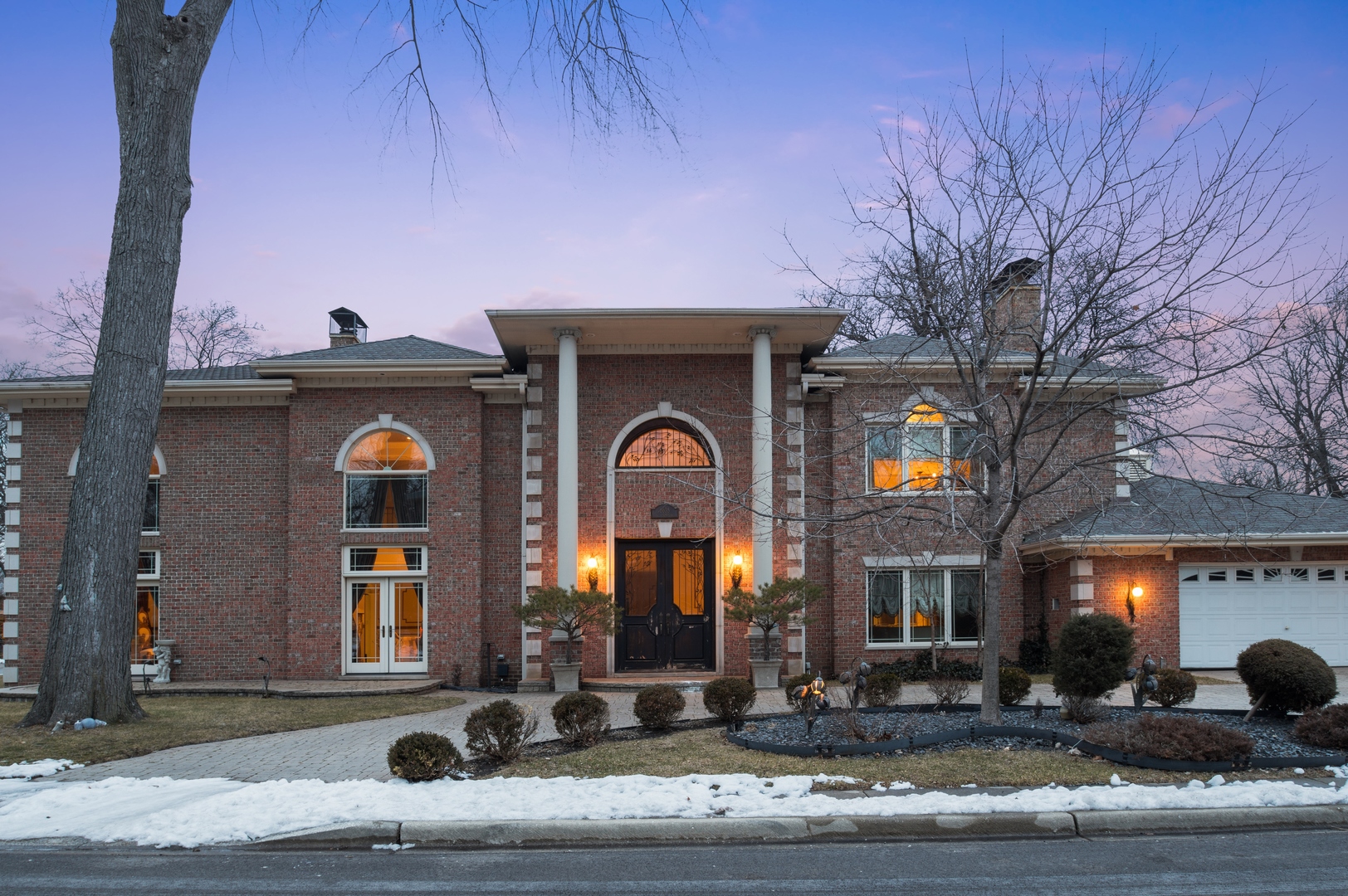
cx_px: 674
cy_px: 448
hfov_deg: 77.4
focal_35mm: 22
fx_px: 842
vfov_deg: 56.1
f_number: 11
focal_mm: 15
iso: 100
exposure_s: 2.5
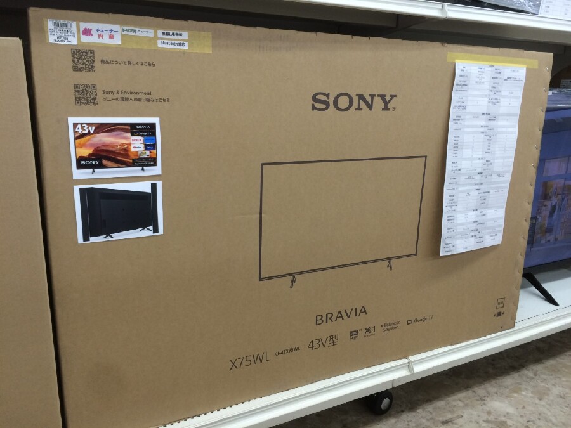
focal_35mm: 29
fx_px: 478
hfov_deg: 61.7
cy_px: 214
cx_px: 286
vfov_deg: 48.2
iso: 40
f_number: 2.2
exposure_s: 1/40
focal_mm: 4.15
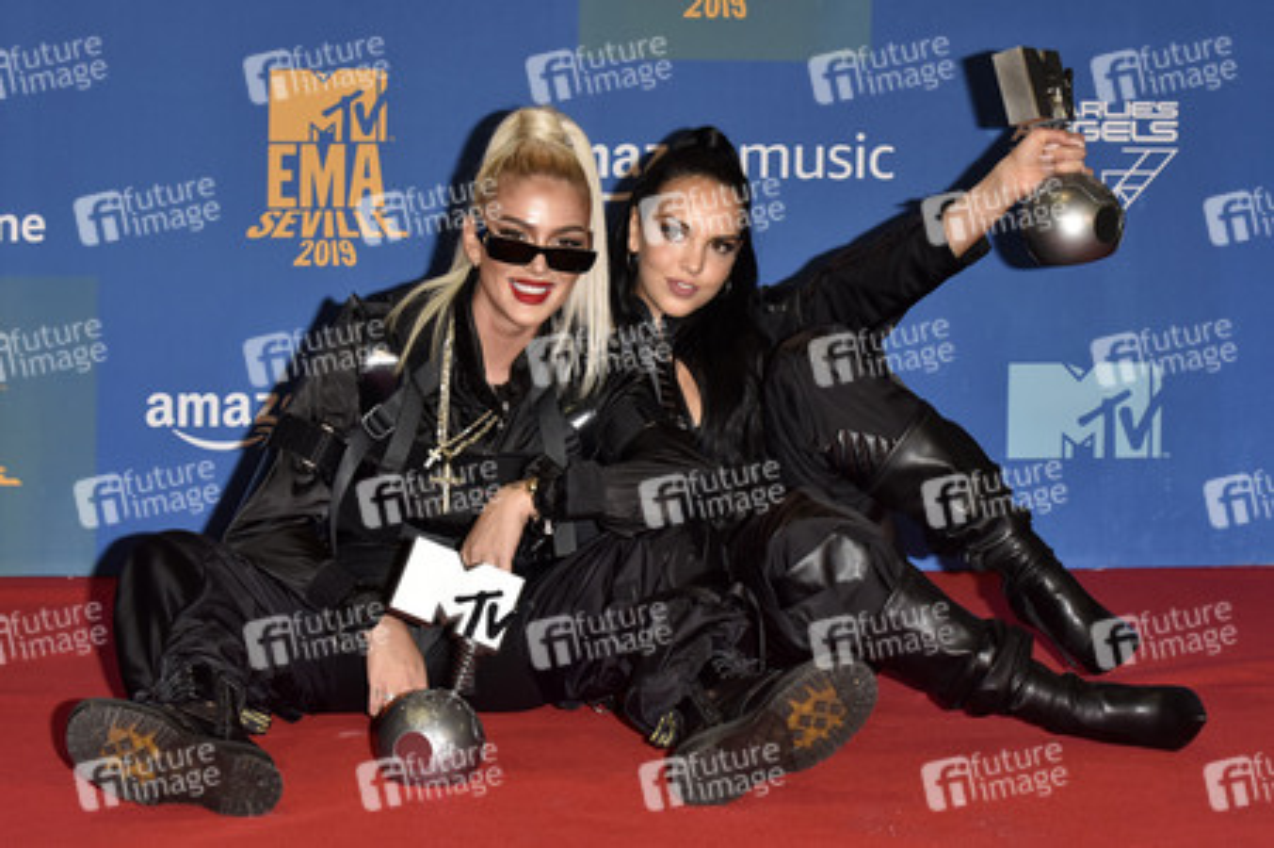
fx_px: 3041
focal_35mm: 86
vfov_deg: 15.9
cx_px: 637
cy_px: 424
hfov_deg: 23.7
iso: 1600
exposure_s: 1/250
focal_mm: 86
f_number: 6.3
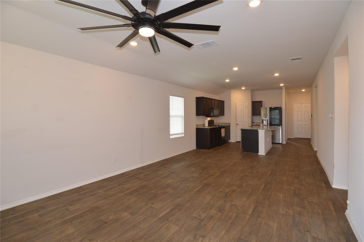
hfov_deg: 95.0
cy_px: 121
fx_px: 167
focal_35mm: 16
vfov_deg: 71.9
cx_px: 182
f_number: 4.5
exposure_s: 1/80
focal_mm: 11
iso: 400
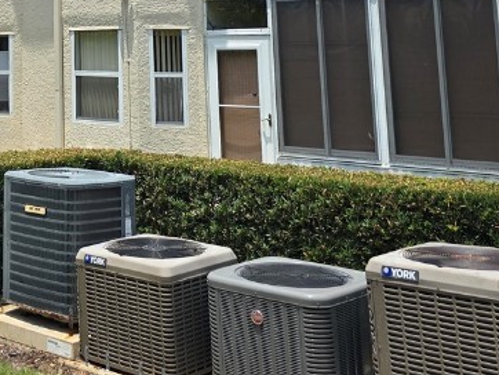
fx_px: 938
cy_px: -85
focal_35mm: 65
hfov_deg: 27.3
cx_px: -50
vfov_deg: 20.9
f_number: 1.7
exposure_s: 1/914
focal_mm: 6.3
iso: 12
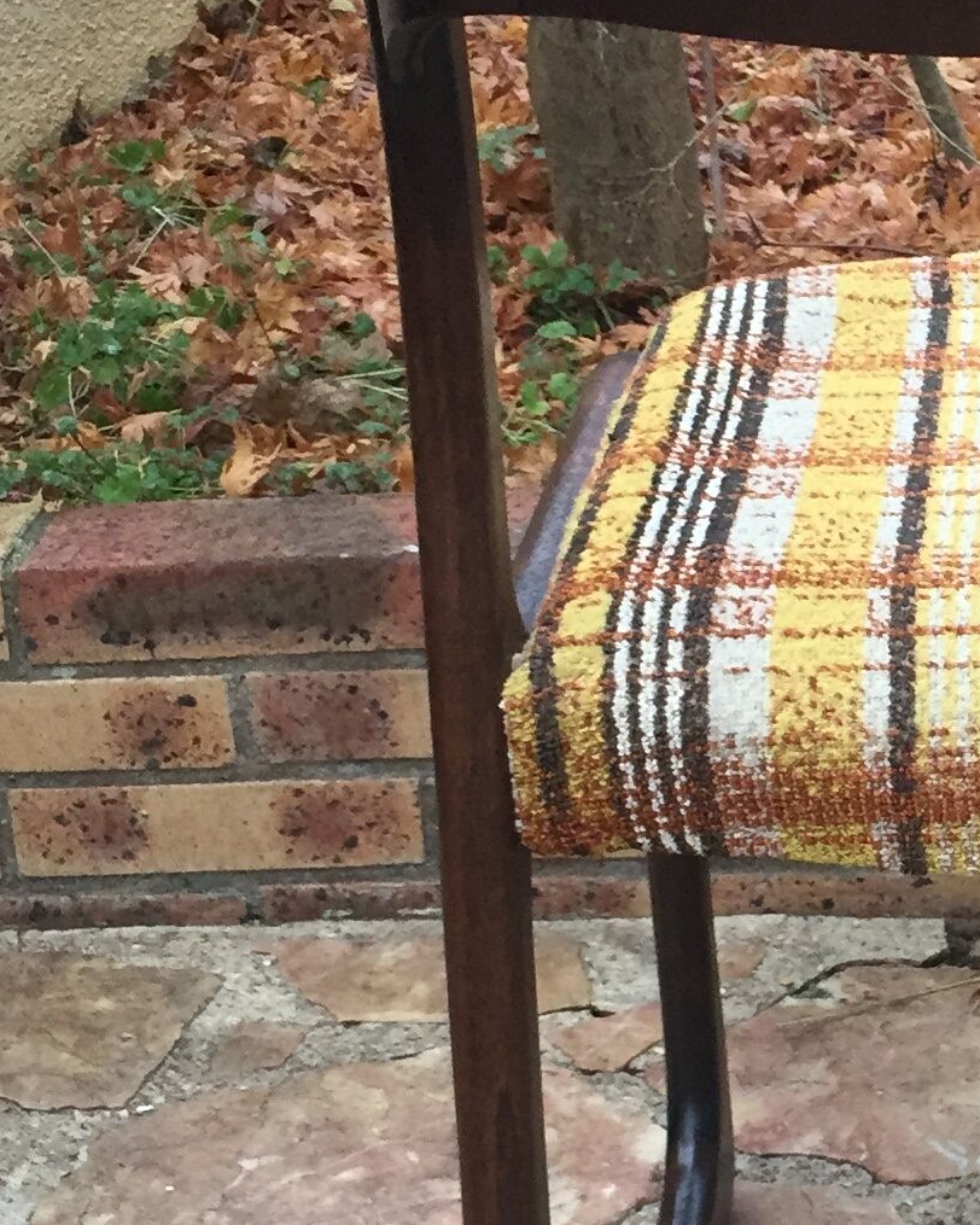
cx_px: 1176
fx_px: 3299
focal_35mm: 91
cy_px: 719
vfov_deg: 21.0
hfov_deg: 16.2
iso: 50
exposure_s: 1/30
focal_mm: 4.15
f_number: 2.2
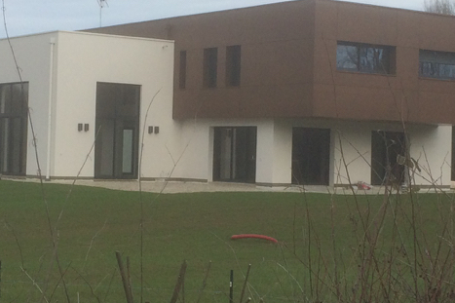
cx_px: 193
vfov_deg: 14.7
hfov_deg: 21.9
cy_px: 129
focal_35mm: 93
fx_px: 1175
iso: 32
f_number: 2.2
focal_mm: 4.15
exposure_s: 1/1244
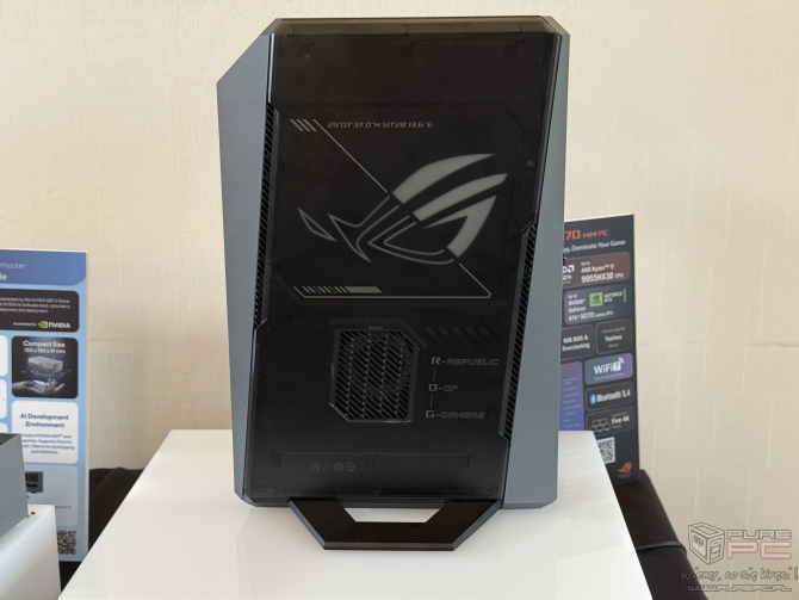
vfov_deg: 30.3
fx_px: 1108
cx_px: 400
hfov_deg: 39.6
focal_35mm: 48
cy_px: 300
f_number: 1.78
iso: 250
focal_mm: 6.76
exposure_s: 1/60
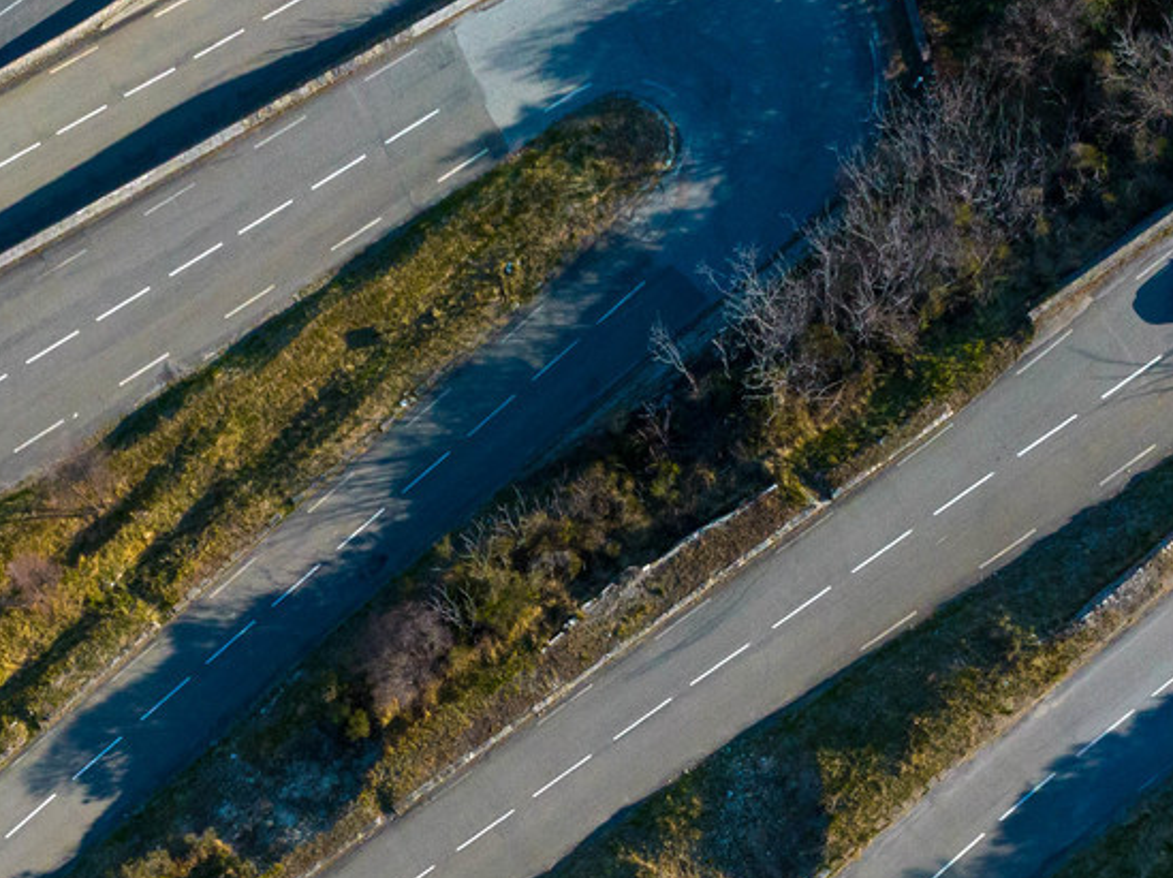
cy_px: 855
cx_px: 406
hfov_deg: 27.6
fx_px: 2370
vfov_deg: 20.4
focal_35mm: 70
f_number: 9
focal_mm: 12.3
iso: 200
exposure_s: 1/640
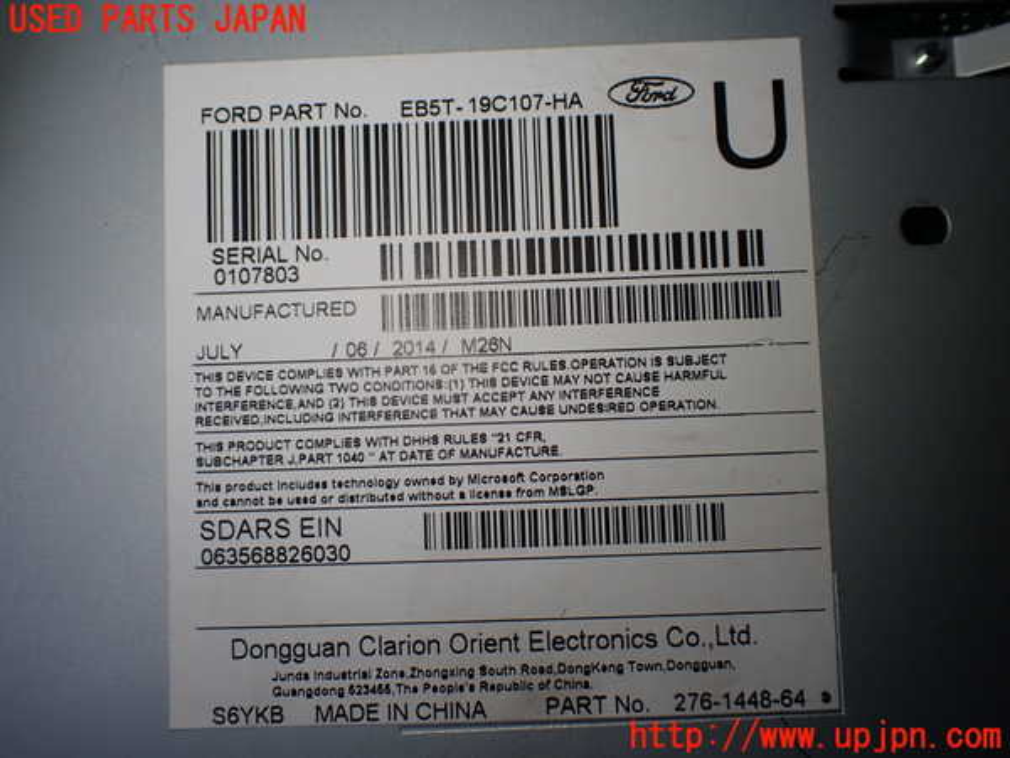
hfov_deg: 60.0
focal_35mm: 30
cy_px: 379
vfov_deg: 46.8
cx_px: 505
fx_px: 875
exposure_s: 1/160
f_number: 2.3
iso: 100
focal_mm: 5.4
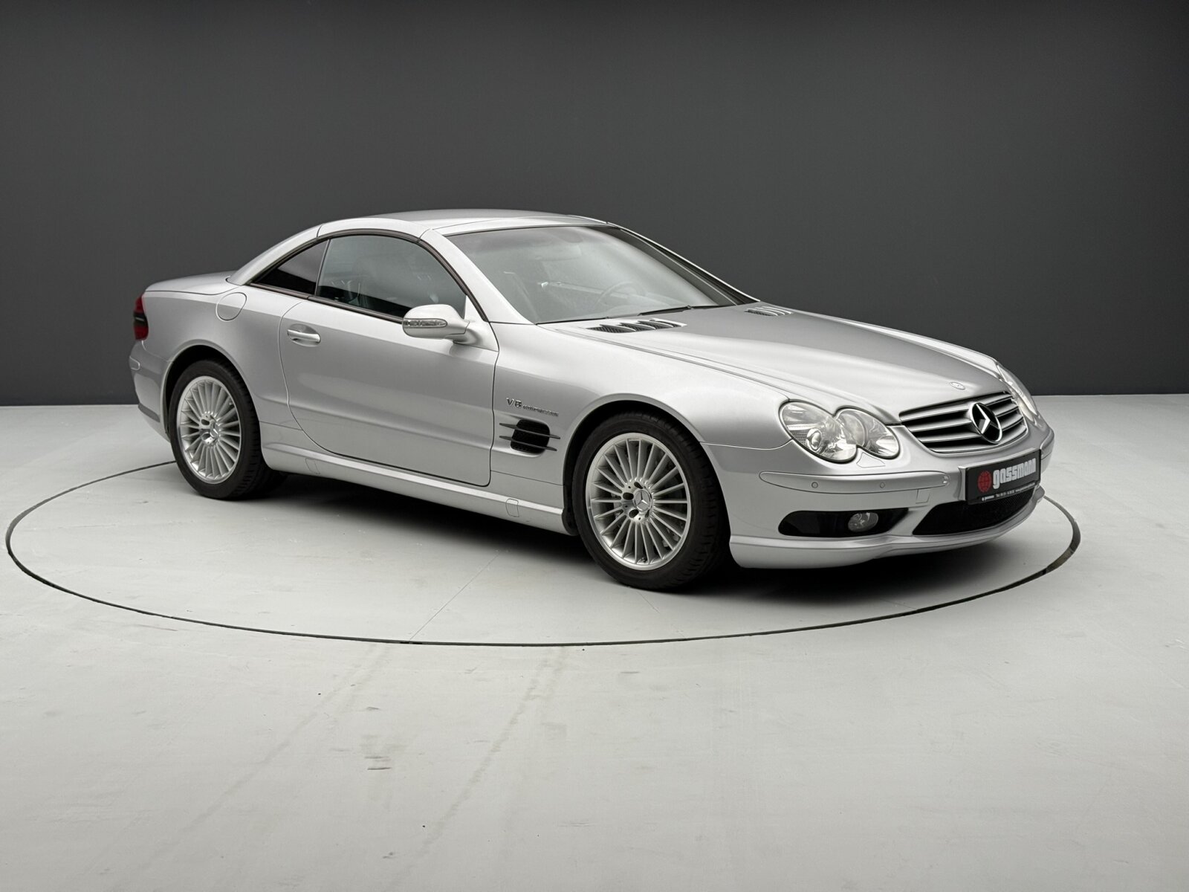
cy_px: 446
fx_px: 1649
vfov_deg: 30.3
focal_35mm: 48
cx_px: 594
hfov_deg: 39.7
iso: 80
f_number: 1.78
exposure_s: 1/99
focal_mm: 6.76
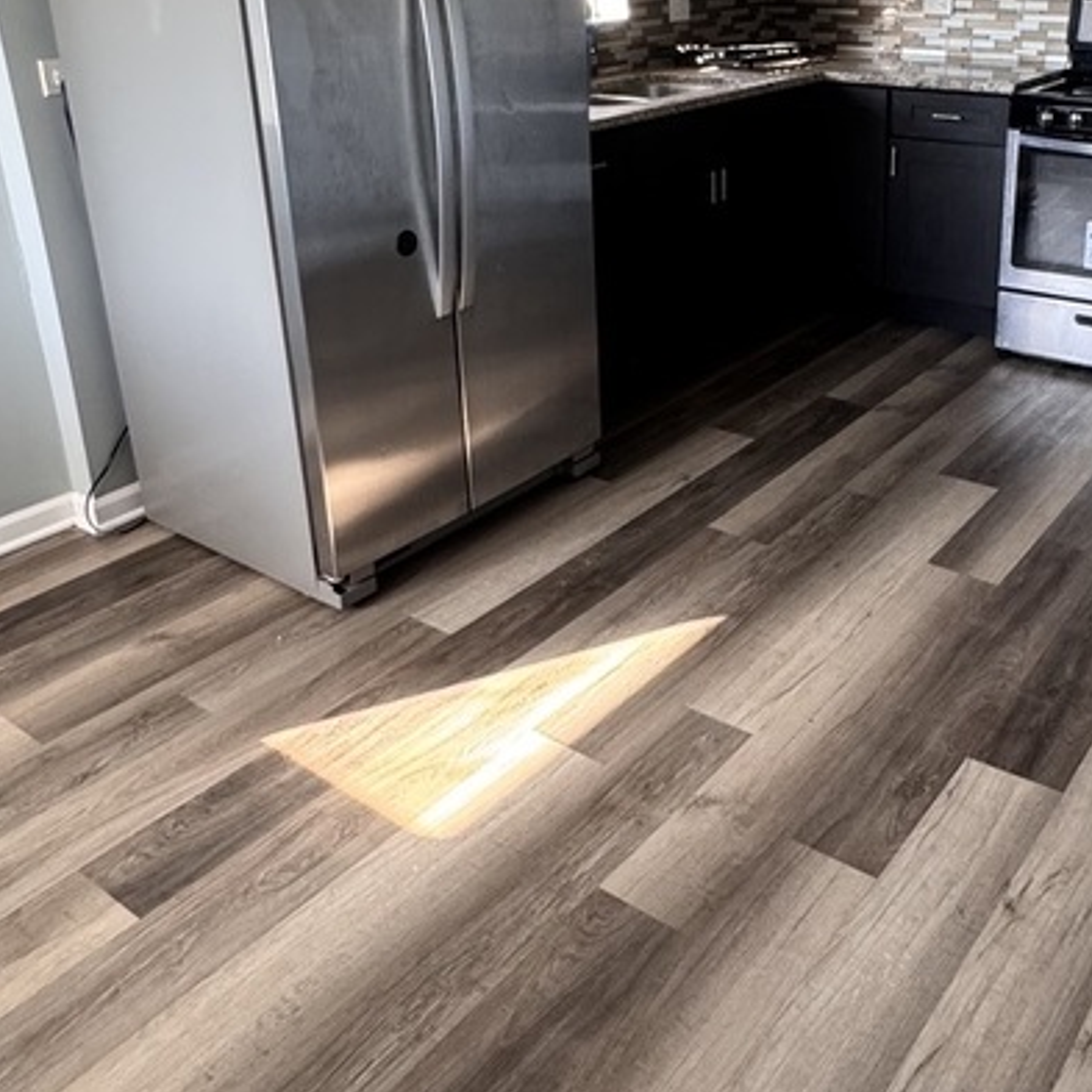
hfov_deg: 47.7
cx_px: 720
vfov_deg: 47.5
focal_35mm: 34
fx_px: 1213
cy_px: 342
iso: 320
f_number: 2.2
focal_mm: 2.22
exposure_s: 1/99
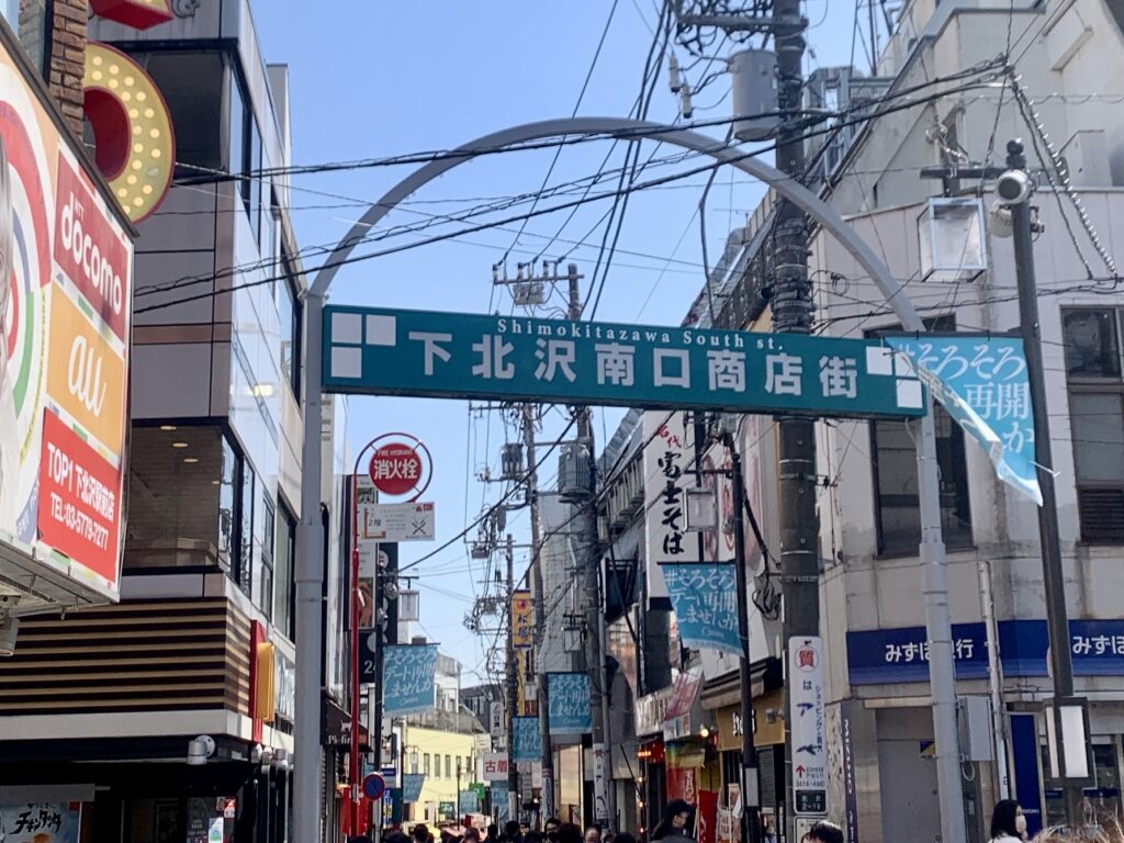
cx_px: 562
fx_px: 844
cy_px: 422
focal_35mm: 26
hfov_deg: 67.3
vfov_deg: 53.1
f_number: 1.8
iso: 25
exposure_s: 1/1880
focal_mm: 4.25
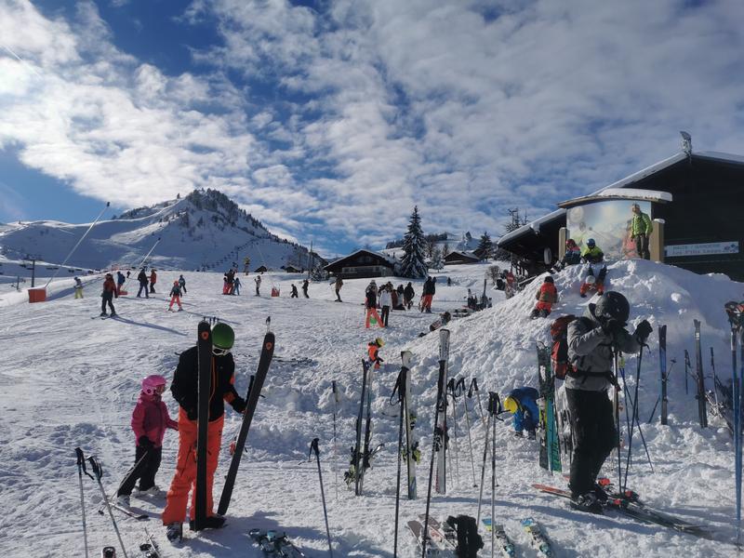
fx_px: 580
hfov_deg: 65.3
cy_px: 279
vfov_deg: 51.4
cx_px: 372
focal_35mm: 27
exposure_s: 1/11364
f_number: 1.8
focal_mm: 5.58
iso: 50
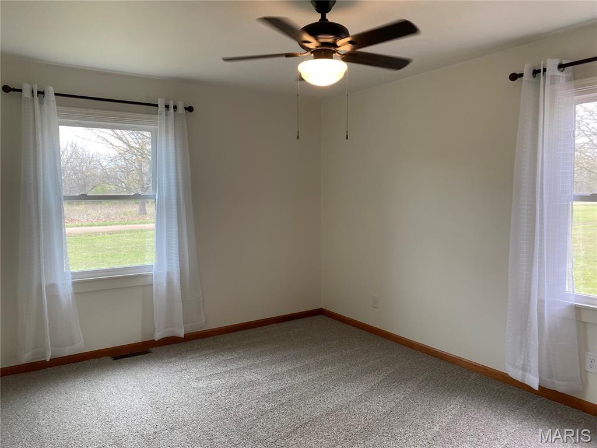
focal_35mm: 26
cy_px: 224
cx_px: 298
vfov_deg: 53.1
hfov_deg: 67.3
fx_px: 448
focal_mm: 4.25
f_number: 1.8
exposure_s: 1/120
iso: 100
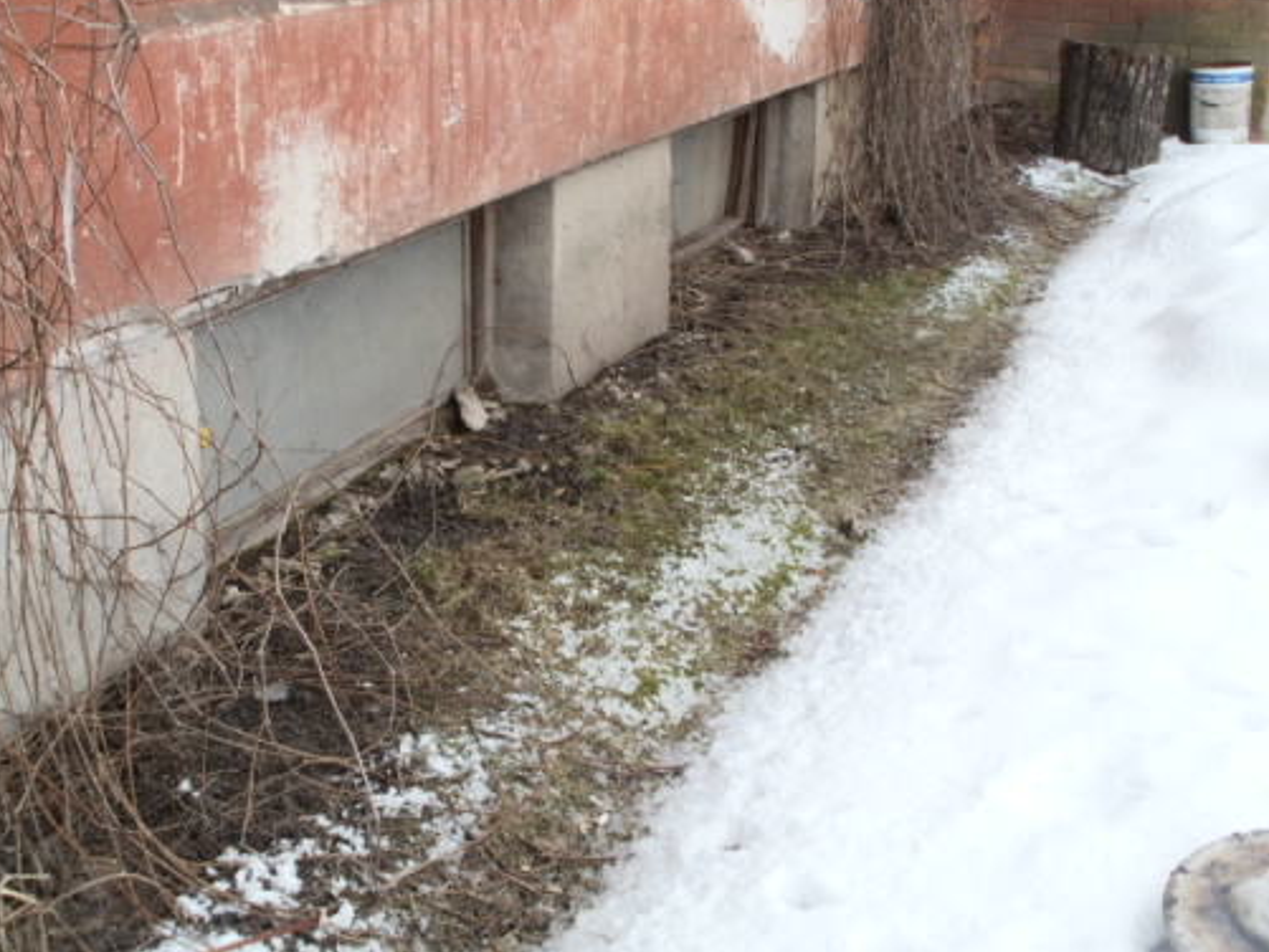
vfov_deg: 31.5
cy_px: 448
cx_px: 502
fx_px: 1687
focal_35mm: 46
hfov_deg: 41.0
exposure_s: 1/100
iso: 100
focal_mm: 6.3
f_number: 5.6
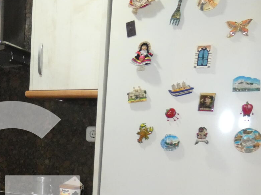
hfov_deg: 34.6
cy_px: 175
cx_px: 9
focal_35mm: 51
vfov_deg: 27.5
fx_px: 385
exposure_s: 1/60
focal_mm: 3.6
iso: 800
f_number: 2.8
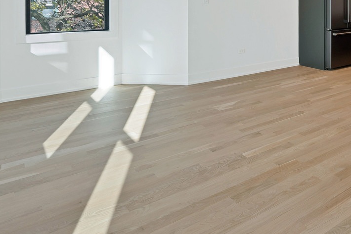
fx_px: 312
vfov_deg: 37.1
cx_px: 286
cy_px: 4
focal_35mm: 32
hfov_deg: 54.3
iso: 400
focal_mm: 14
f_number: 8
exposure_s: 1/250
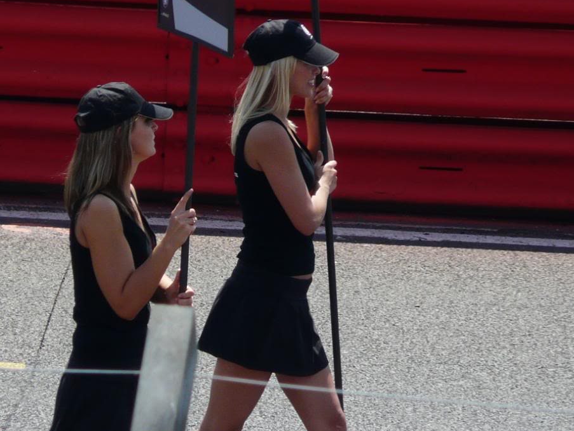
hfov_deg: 2.2
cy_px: 223
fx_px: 14897
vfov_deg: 1.7
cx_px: 280
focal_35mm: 898
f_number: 5.6
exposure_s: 1/320
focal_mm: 82.8
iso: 100
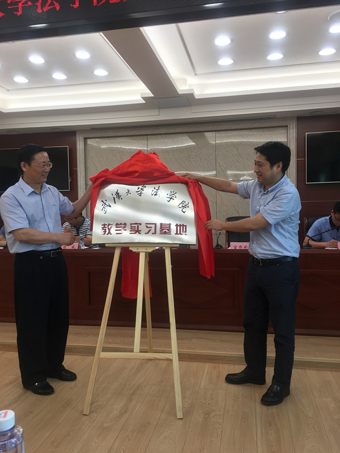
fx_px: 380
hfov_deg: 48.2
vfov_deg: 61.7
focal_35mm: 29
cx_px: 170
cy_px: 226
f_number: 2.2
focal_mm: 4.15
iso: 25
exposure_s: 1/50
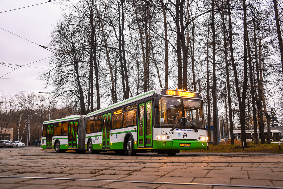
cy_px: 94
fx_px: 271
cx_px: 142
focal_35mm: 34
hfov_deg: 55.1
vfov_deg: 38.4
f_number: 3.8
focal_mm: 23
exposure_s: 1/13
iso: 400
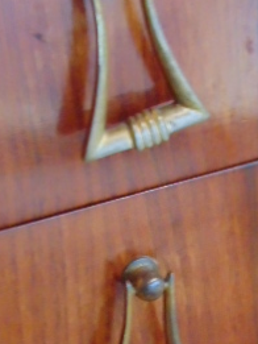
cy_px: 295
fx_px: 1023
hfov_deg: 14.4
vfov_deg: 18.8
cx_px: 155
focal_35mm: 103
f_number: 3.3
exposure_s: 1/20
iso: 640
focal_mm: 7.6
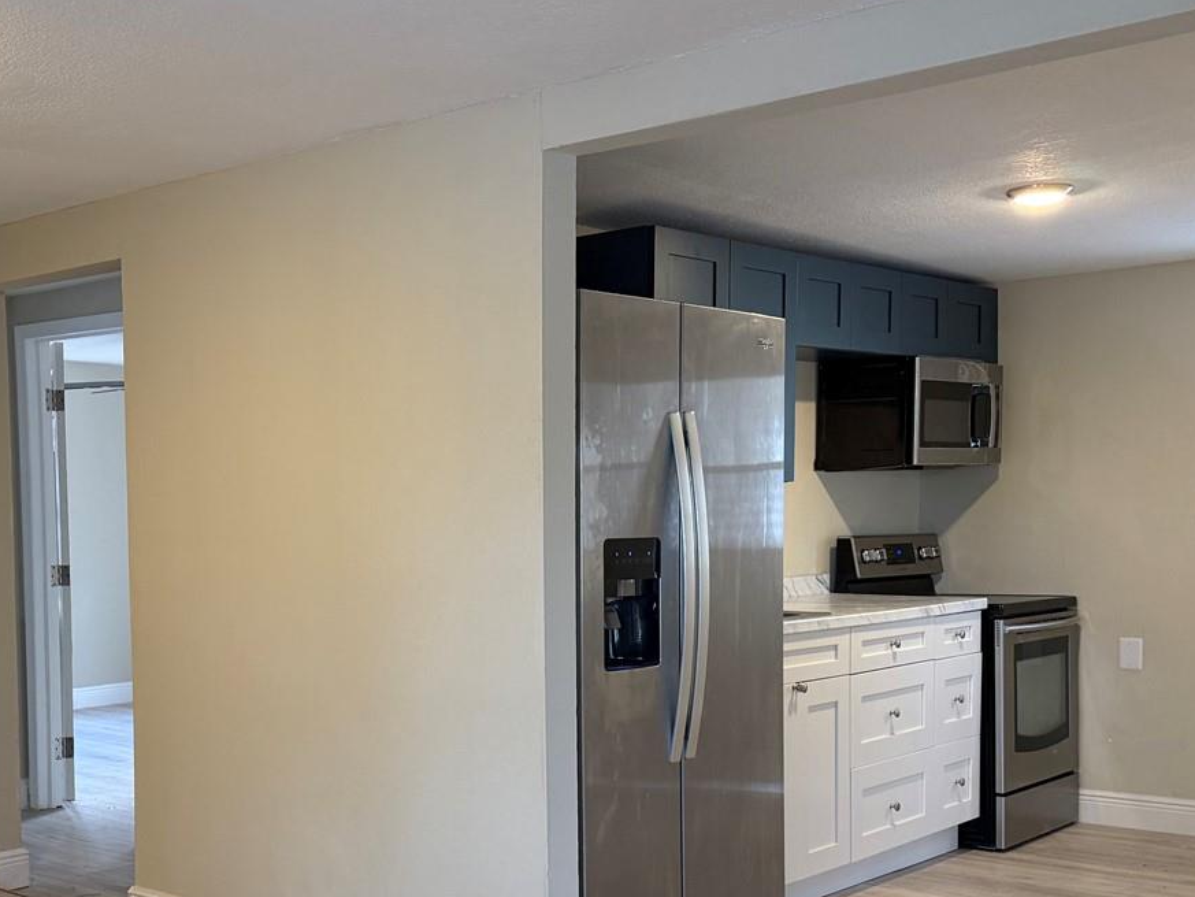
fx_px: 1519
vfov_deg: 32.6
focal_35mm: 44
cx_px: 379
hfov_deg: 42.3
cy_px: 590
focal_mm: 6.76
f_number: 1.78
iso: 200
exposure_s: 1/60
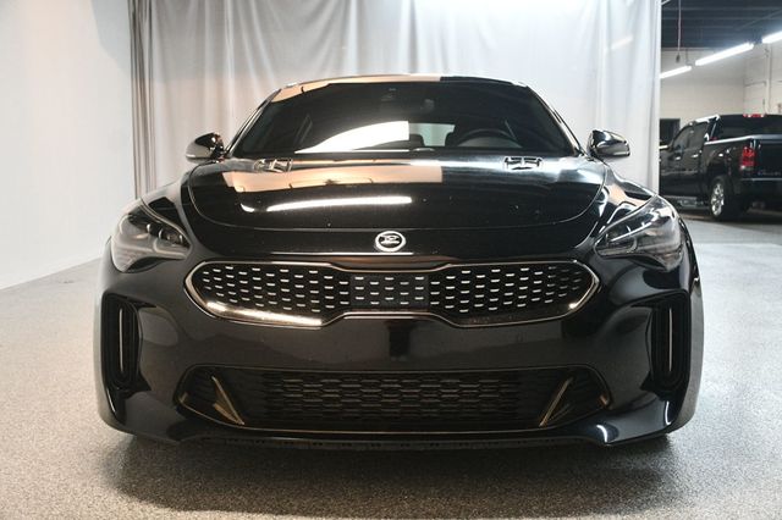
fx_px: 847
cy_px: 260
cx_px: 391
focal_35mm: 39
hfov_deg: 49.6
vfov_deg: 34.2
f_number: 3.8
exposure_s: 1/125
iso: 2800
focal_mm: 26
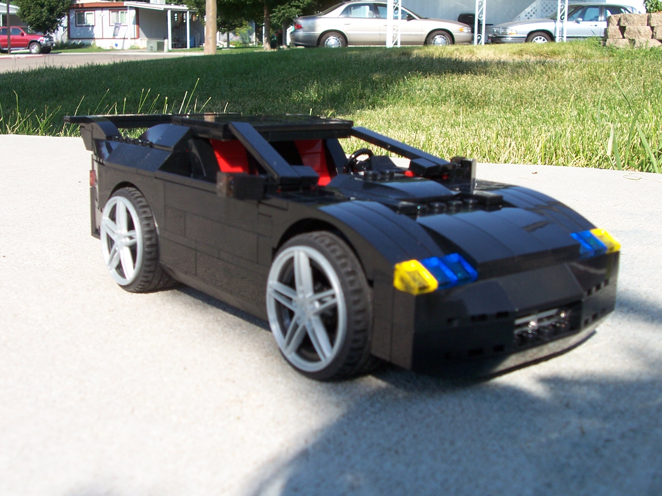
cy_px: 248
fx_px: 803
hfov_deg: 44.8
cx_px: 331
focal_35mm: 42
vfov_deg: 34.3
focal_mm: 7.2
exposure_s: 1/350
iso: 80
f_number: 4
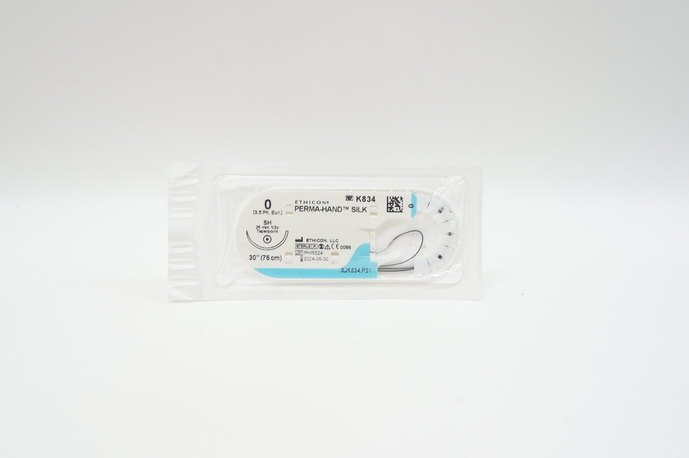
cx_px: 344
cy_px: 229
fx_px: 717
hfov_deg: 51.3
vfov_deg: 35.4
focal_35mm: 38
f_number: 7.1
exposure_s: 1/40
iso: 400
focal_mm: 25
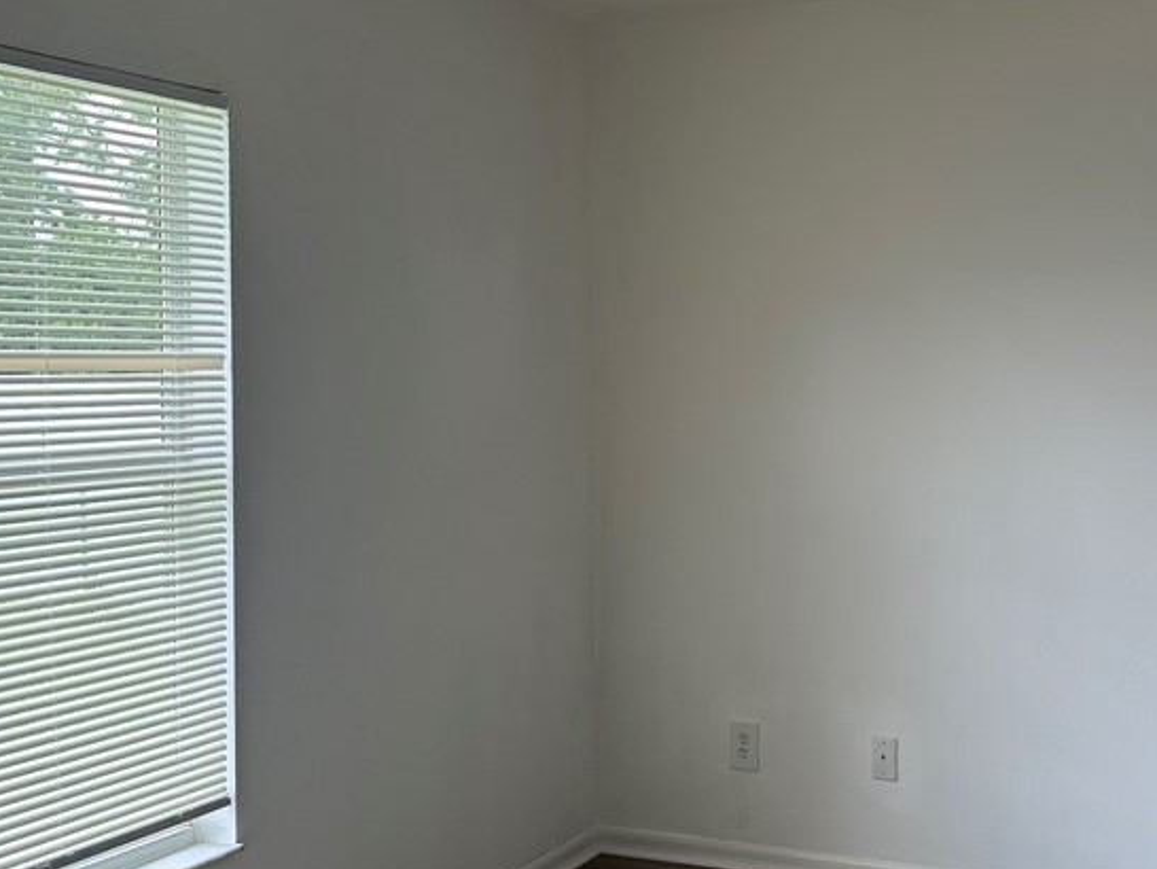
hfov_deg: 41.3
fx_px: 1505
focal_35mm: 45
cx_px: 803
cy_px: 369
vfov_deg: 32.2
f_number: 1.78
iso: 80
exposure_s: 1/166
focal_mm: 6.86
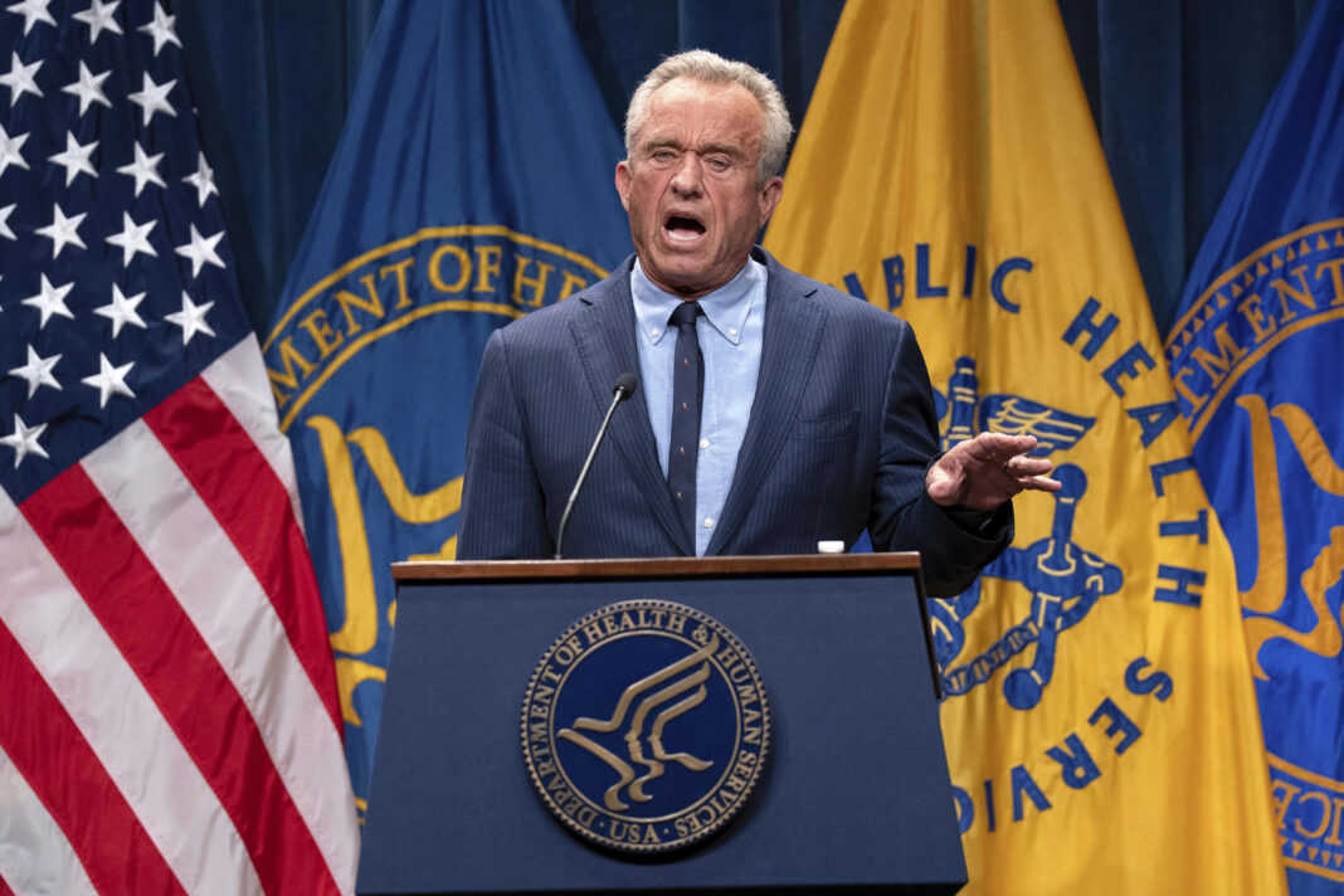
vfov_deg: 6.9
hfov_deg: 10.3
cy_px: 448
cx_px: 672
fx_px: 7466
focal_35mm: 200
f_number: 3.5
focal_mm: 200
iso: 2500
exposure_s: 1/320
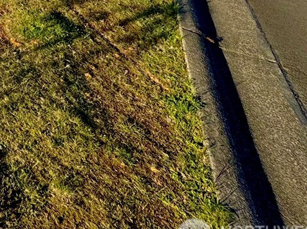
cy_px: -123
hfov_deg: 26.6
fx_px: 417
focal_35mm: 47
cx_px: -171
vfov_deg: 23.8
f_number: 2.2
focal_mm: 2.22
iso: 50
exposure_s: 1/1217
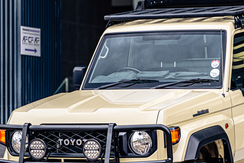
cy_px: 113
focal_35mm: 197
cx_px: 204
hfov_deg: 10.4
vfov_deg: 7.0
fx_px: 1336
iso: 100
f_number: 4
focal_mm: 75
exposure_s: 1/200
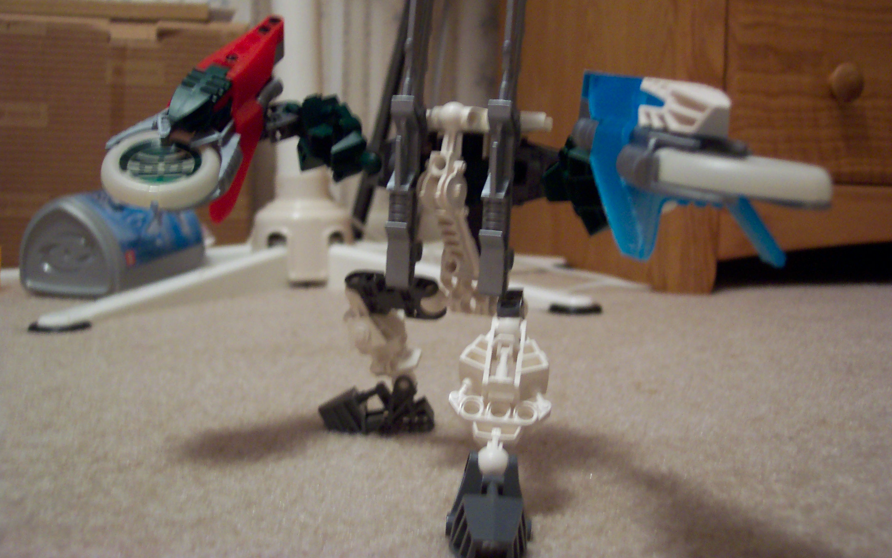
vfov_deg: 32.8
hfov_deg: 50.4
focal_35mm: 39
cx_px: 446
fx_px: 948
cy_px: 261
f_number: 2.8
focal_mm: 8
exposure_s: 1/8
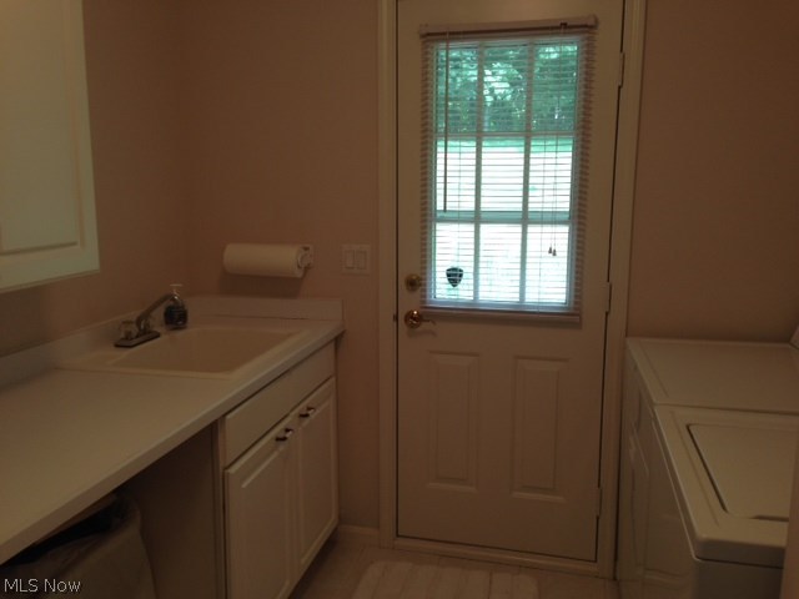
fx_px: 762
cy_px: 300
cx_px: 400
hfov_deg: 55.4
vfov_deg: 42.9
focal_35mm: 33
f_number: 2.4
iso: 50
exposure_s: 1/30
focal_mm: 4.12
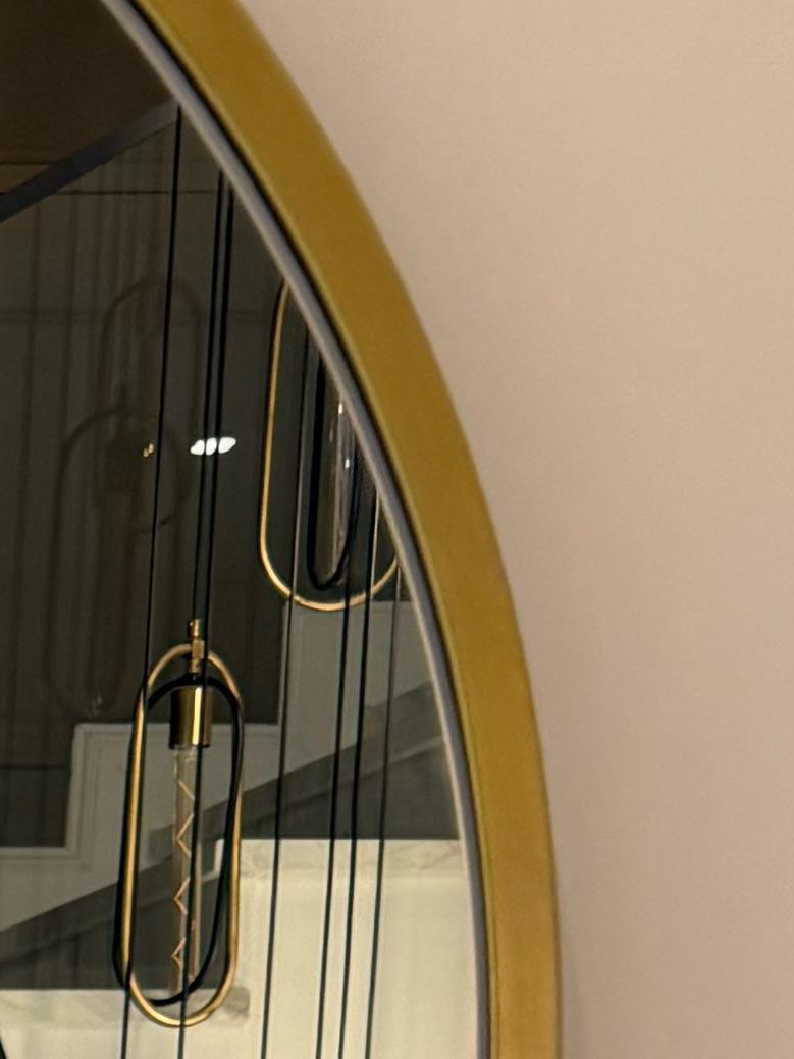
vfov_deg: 13.3
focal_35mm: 132
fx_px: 4038
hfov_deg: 9.8
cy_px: 1948
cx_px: -1159
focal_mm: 6.76
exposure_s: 1/50
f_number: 1.78
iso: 100
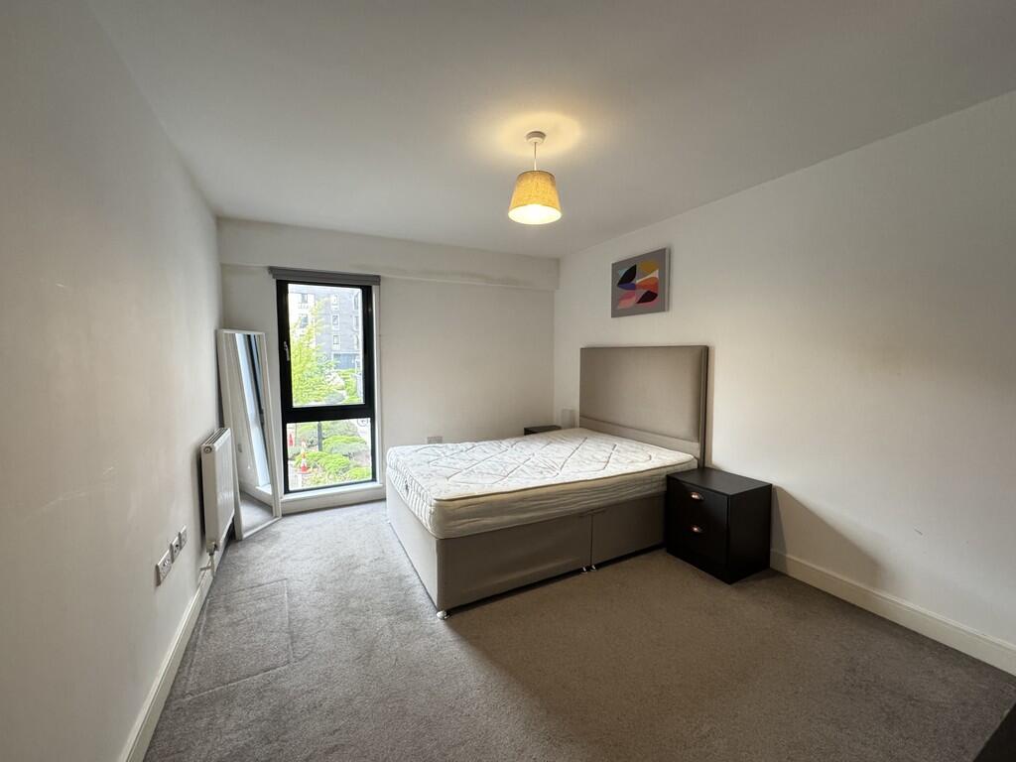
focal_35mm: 14
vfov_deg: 85.7
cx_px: 508
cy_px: 381
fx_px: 411
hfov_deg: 102.1
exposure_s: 1/100
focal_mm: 2.22
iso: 320
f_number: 2.2
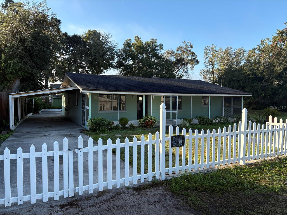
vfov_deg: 53.1
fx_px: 216
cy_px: 108
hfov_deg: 67.3
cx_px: 144
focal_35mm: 26
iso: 50
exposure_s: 1/1048
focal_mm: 5.96
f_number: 1.6
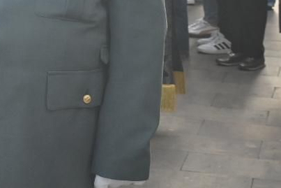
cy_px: -63
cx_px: -80
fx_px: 999
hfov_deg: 15.3
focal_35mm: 128
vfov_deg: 10.5
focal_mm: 21.5
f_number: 4
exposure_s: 1/250
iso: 320
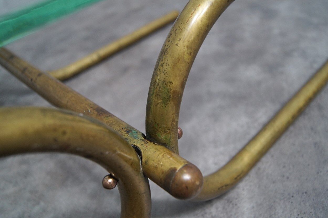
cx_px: 164
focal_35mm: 36
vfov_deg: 36.8
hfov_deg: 53.2
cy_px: 109
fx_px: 328
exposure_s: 1/40
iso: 400
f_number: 4
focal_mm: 24
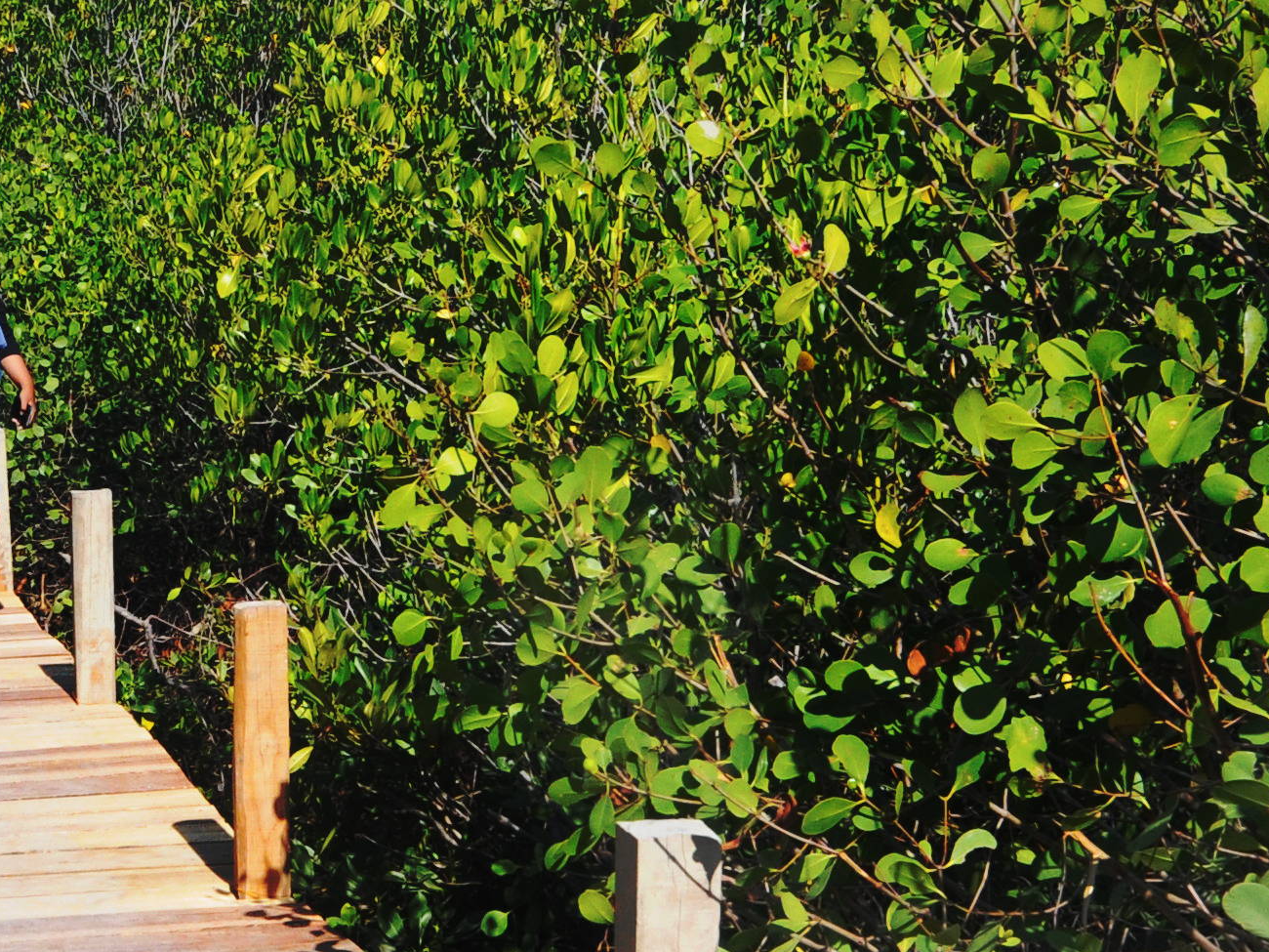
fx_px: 2786
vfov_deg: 19.3
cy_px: 687
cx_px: 307
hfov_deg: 25.3
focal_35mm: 76
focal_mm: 16
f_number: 8
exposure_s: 1/640
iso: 400
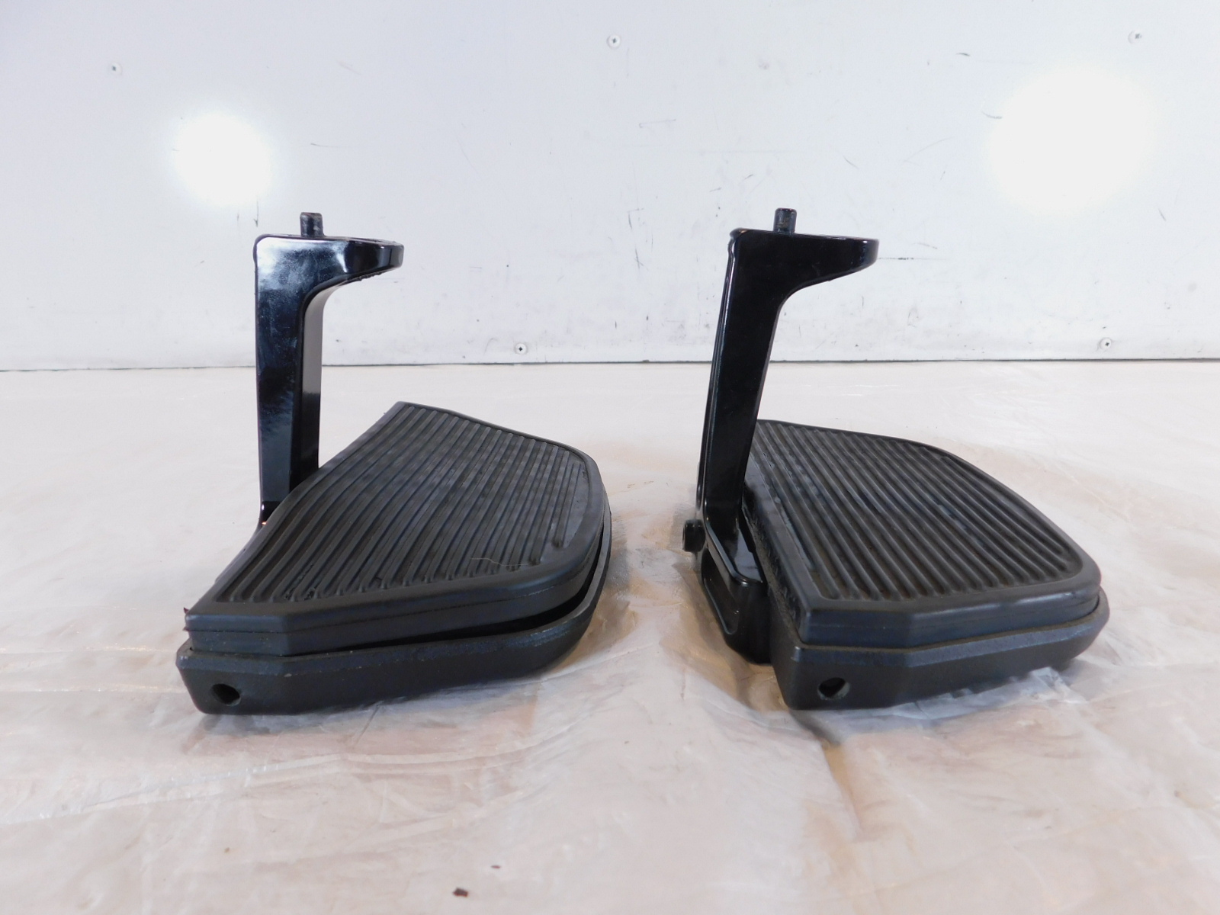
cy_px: 458
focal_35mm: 23
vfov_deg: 58.9
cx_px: 610
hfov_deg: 73.9
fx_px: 811
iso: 160
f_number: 3
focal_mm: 4
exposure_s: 1/30
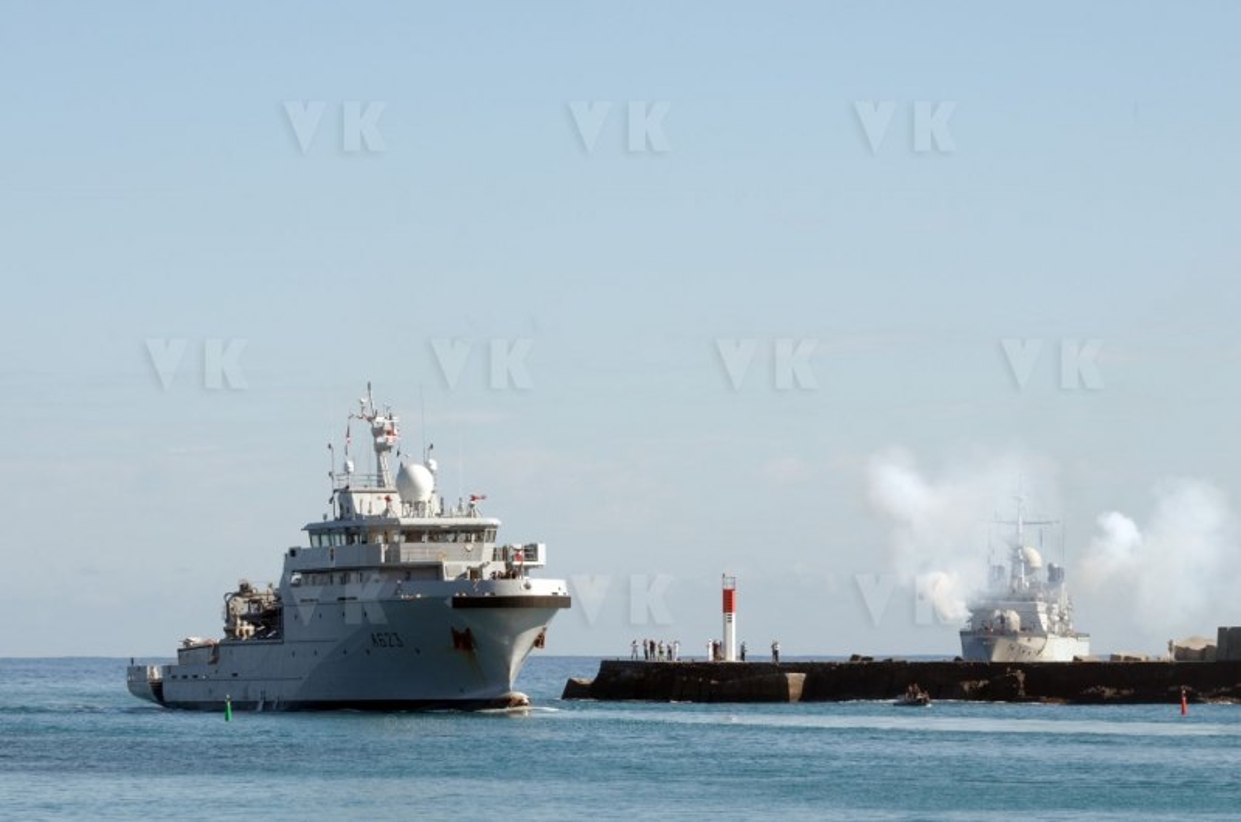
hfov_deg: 10.6
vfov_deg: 7.0
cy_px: 411
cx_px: 620
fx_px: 6709
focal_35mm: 195
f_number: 9
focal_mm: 130
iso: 160
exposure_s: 1/250
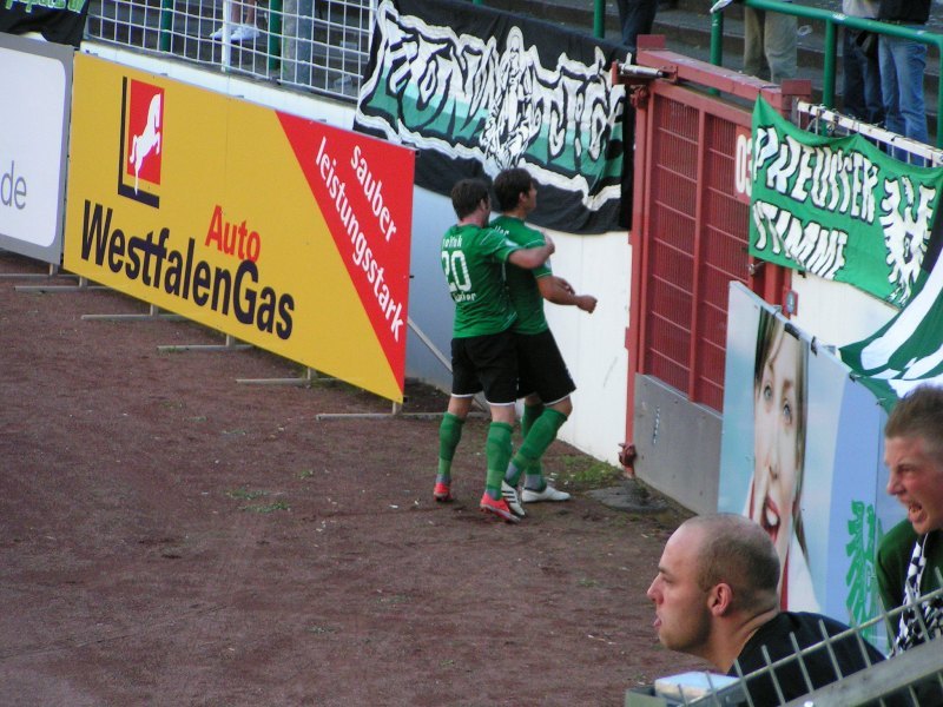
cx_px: 472
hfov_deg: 9.6
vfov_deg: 7.2
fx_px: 5612
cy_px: 354
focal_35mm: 206
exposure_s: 1/100
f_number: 3.5
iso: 200
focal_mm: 31.5
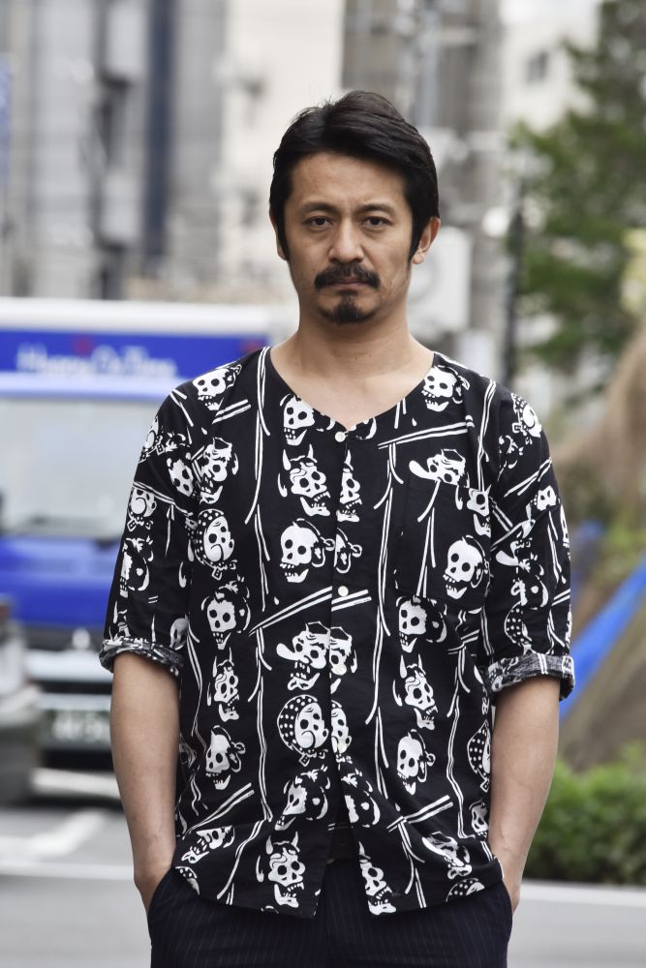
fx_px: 8879
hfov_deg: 4.2
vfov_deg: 6.2
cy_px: 484
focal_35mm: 330
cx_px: 323
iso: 400
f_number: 11
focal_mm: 330
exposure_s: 1/80
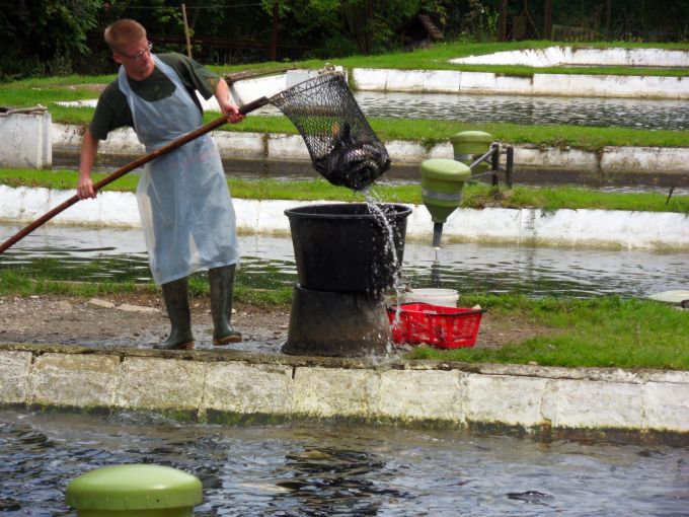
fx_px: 3483
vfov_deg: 8.5
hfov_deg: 11.3
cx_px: 344
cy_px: 258
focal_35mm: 175
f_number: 5.9
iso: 80
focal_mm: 30.6
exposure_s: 1/250
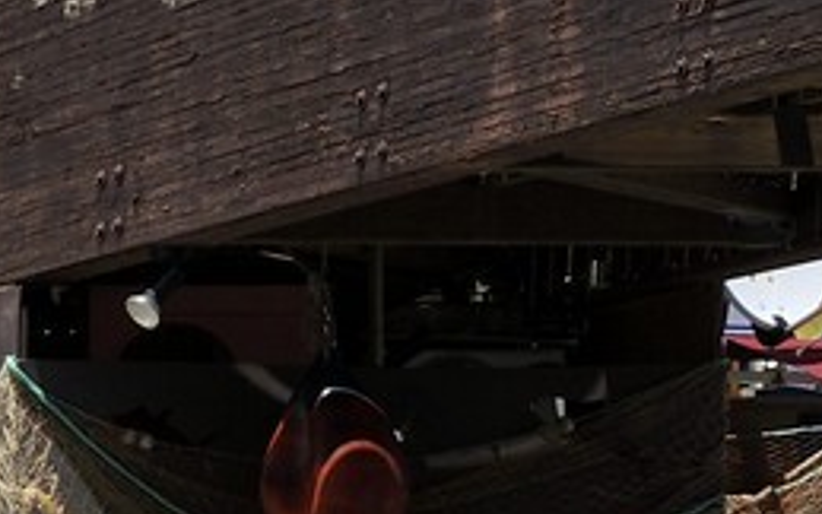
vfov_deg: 4.1
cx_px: -1006
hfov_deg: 6.4
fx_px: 7058
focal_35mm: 315
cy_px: 1218
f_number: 13
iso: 200
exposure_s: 1/160
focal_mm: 50
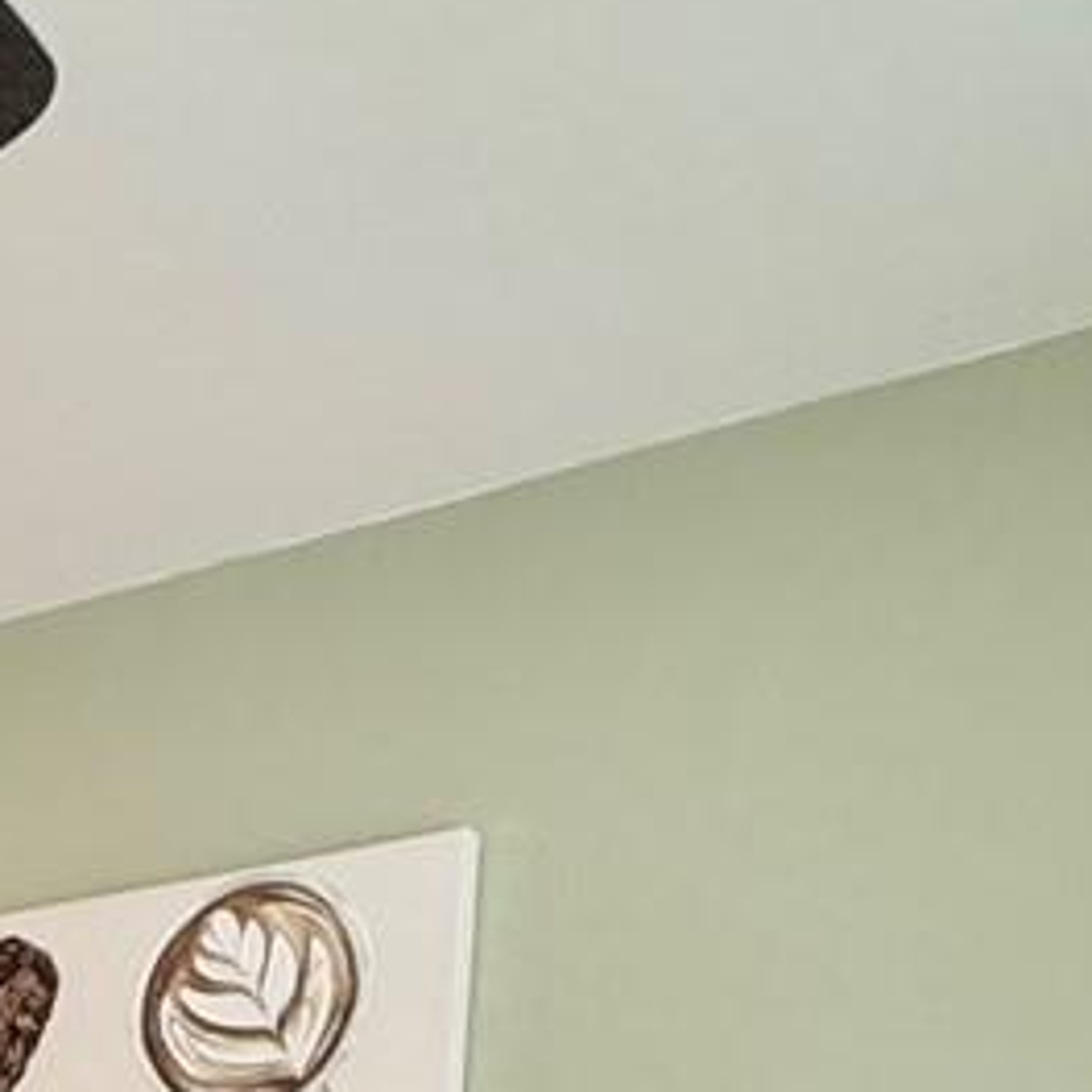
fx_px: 2677
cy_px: 1956
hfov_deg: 18.8
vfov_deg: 18.3
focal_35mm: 75
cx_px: -769
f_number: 2.2
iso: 200
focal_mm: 2.22
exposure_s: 1/60
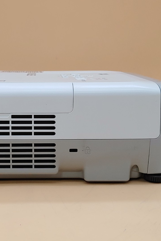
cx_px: 34
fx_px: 429
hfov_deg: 21.0
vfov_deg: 31.4
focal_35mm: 64
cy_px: 120
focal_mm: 4.36
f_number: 1.8
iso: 50
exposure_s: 1/111
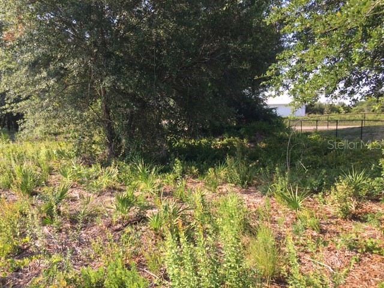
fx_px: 322
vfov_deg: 48.2
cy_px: 144
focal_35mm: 29
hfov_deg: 61.7
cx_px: 192
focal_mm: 4.15
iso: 25
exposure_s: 1/447
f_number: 2.2
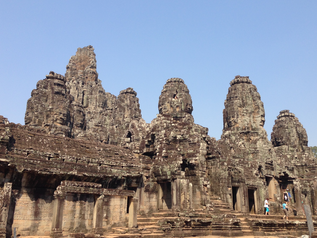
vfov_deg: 36.8
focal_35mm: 39
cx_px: 170
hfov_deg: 47.8
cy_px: 112
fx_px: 357
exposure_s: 1/1043
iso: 50
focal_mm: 4.12
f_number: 2.4
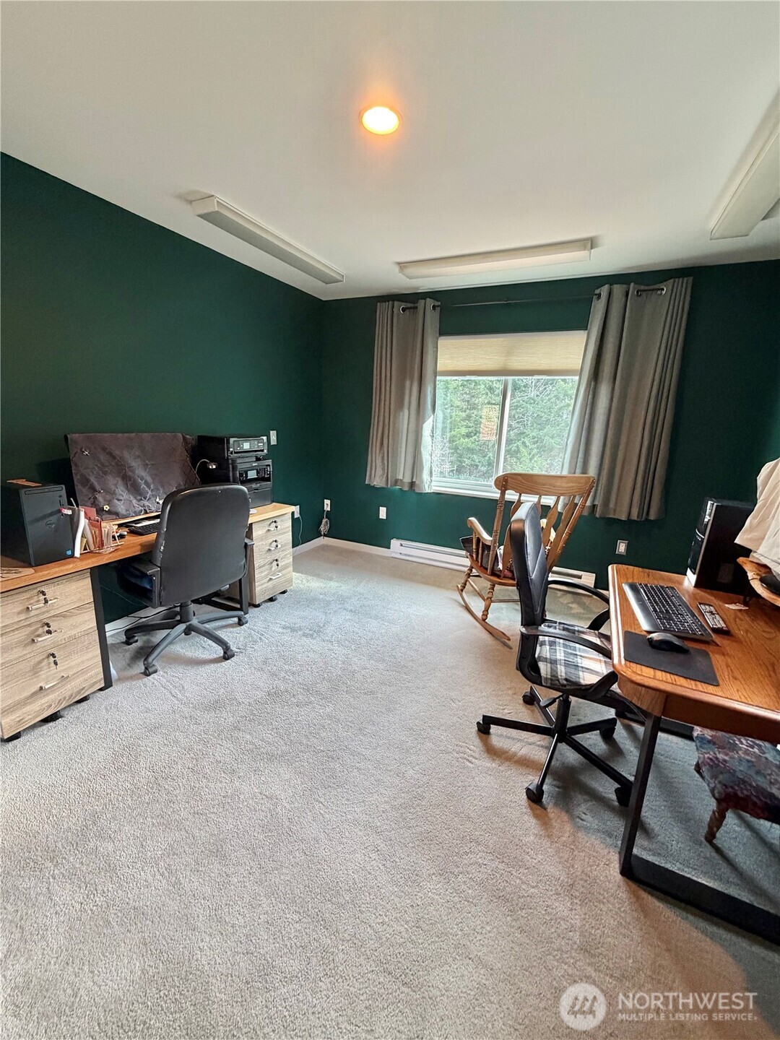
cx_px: 390
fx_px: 421
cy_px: 520
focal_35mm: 14
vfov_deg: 102.1
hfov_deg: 85.7
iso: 320
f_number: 2.2
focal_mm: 2.22
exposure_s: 1/60
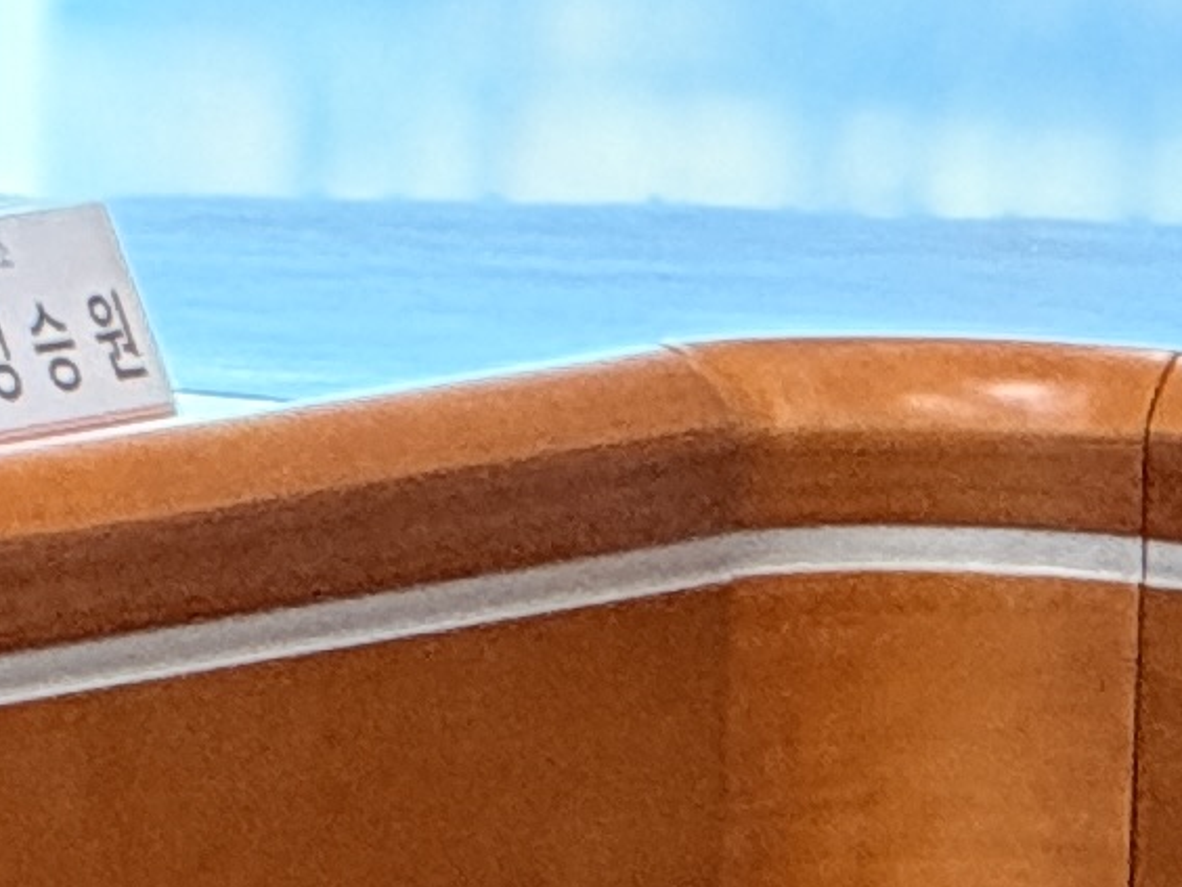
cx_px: -1997
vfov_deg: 1.7
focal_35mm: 858
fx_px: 29297
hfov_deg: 2.3
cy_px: -1267
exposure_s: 1/120
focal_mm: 15.66
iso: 250
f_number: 2.8
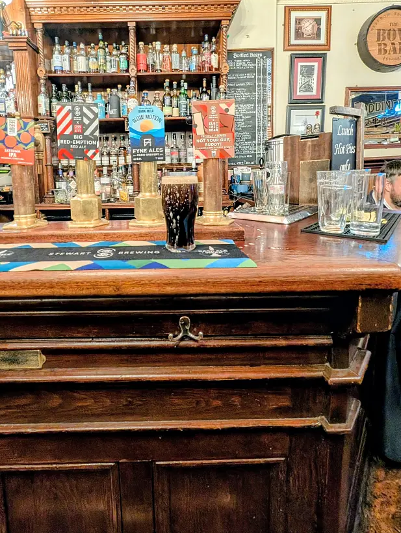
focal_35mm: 15
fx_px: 231
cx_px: 167
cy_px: 203
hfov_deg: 81.2
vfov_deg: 96.2
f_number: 1.7
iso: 322
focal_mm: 2.02
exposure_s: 1/25
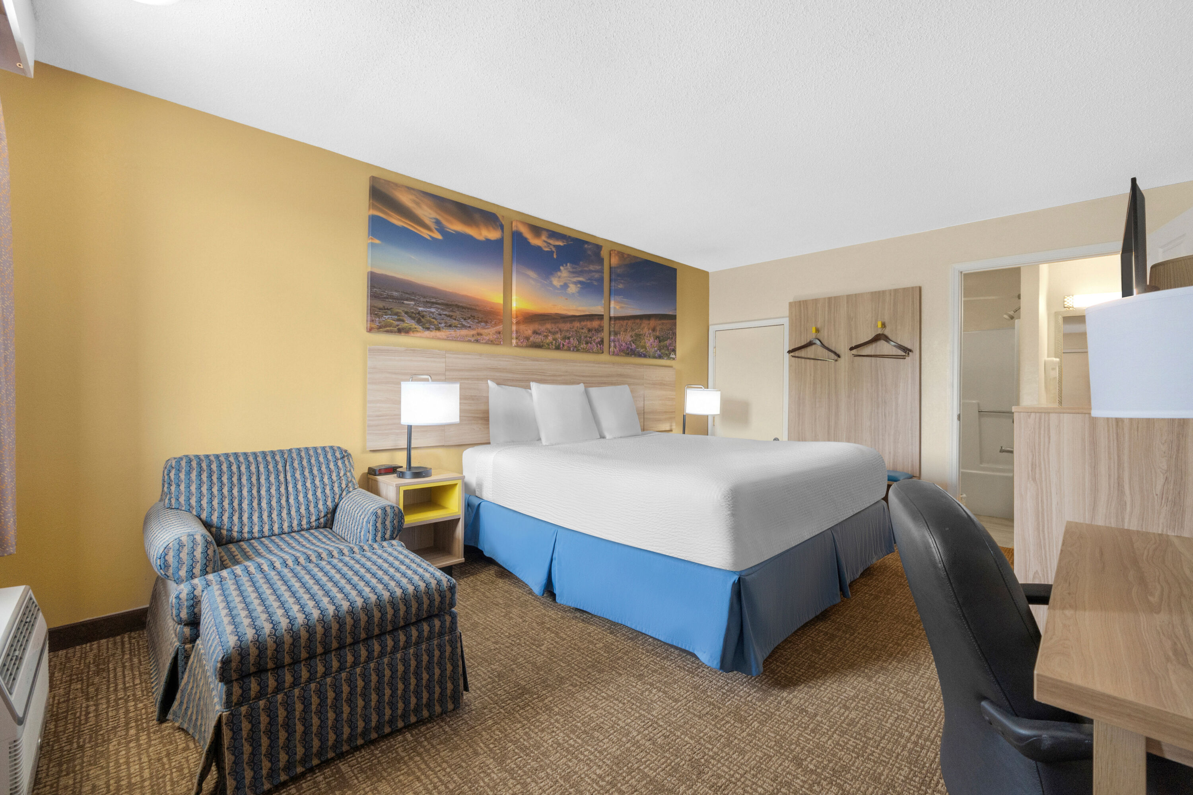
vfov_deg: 77.3
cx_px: 596
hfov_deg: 100.4
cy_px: 398
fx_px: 497
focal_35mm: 15
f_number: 4
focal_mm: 10
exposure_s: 1/125
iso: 800
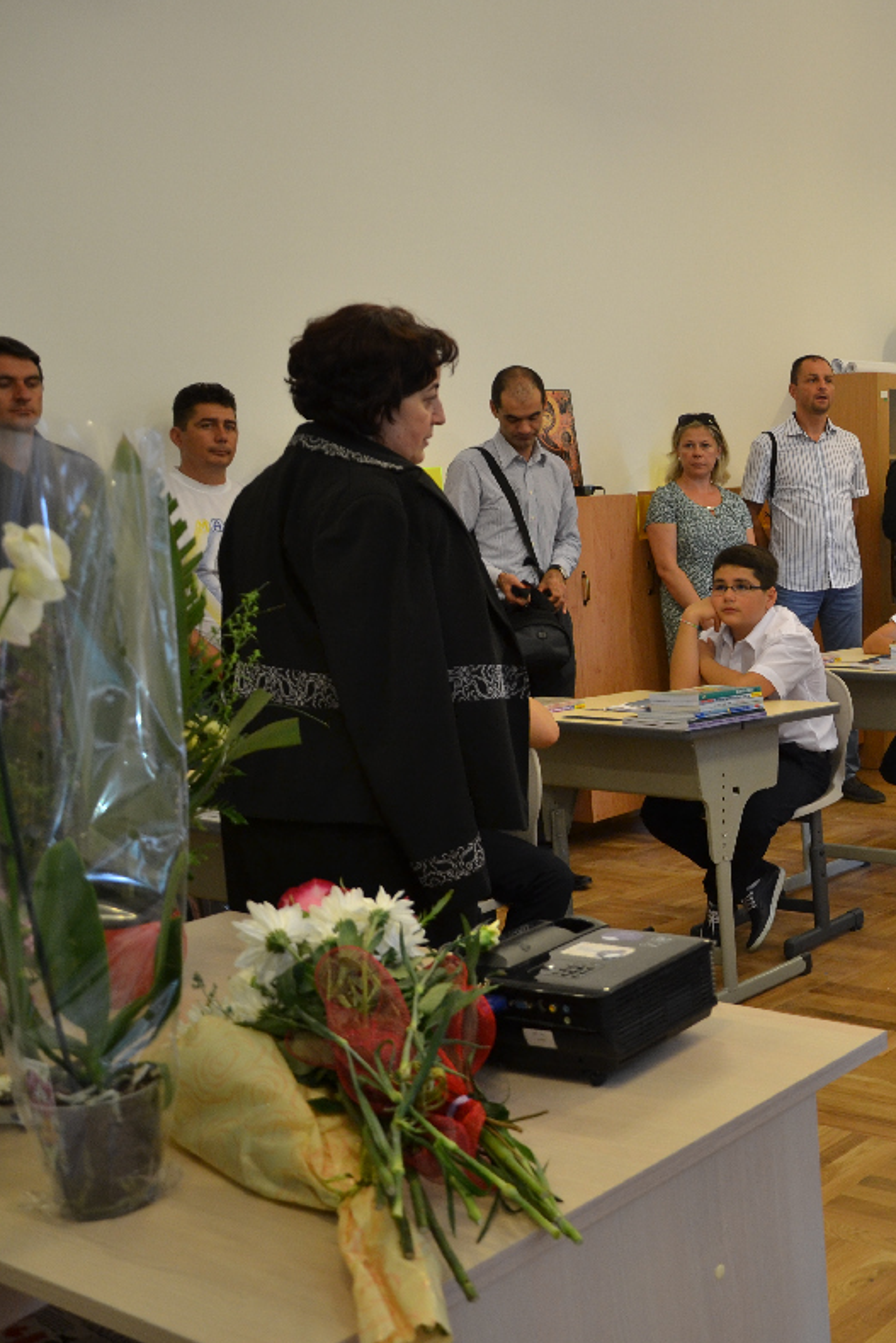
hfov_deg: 29.5
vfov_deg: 47.4
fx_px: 1530
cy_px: 672
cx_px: 981
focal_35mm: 41
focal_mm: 18
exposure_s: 1/40
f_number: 3.5
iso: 400
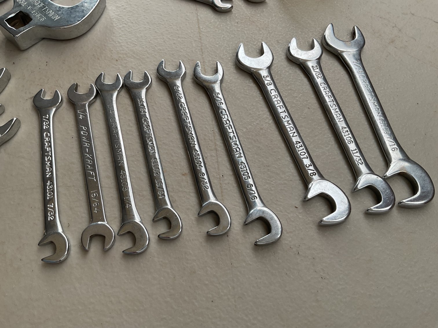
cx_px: 219
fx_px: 367
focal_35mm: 29
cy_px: 164
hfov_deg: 61.7
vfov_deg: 48.2
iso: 16
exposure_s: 1/202
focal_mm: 3
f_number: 1.8
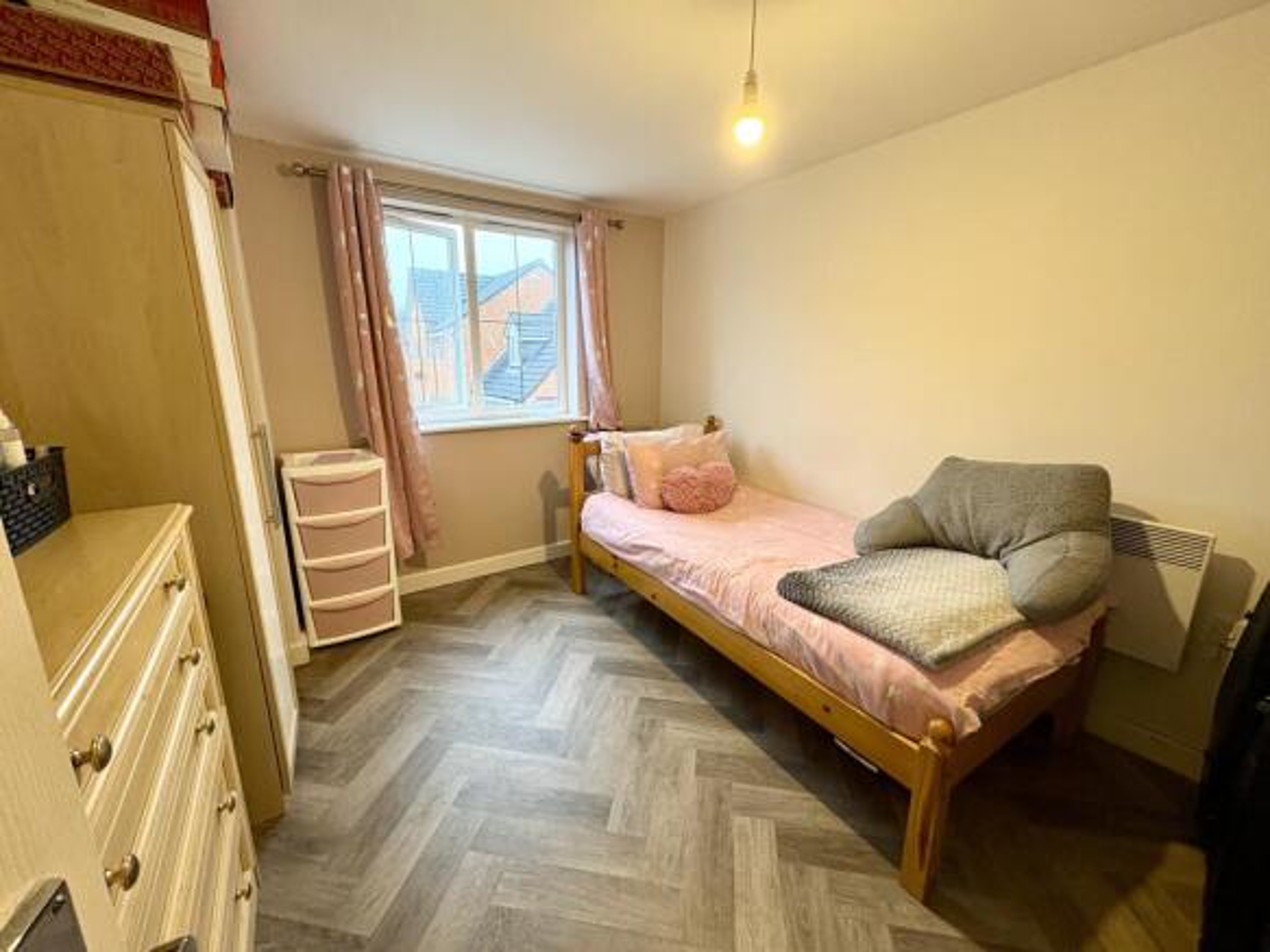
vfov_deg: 85.7
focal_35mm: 14
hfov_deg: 102.1
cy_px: 476
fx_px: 514
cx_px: 635
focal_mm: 2.22
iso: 250
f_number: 2.2
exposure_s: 1/50
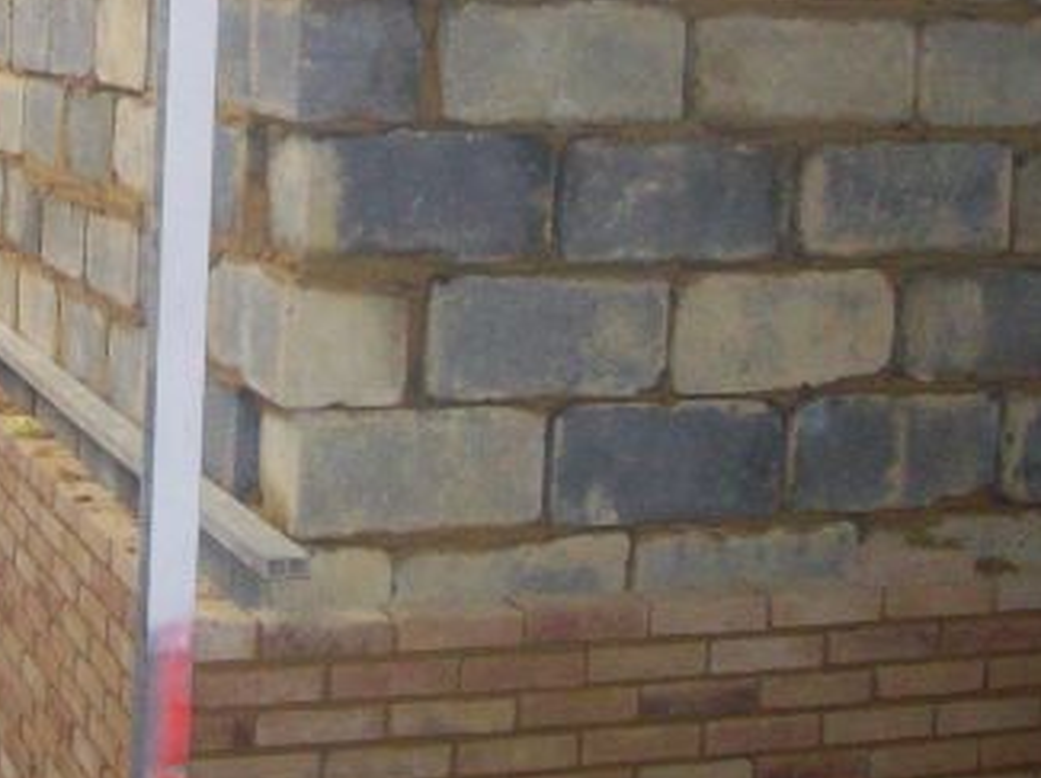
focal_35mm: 71
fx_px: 2133
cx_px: 106
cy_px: 48
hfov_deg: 26.5
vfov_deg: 20.2
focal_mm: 6
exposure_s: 1/64
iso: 200
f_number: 2.7
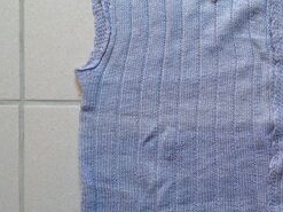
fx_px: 556
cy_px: 98
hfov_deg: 27.5
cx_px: 258
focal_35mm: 68
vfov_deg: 21.6
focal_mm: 4.28
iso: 64
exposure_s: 1/30
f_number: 2.4
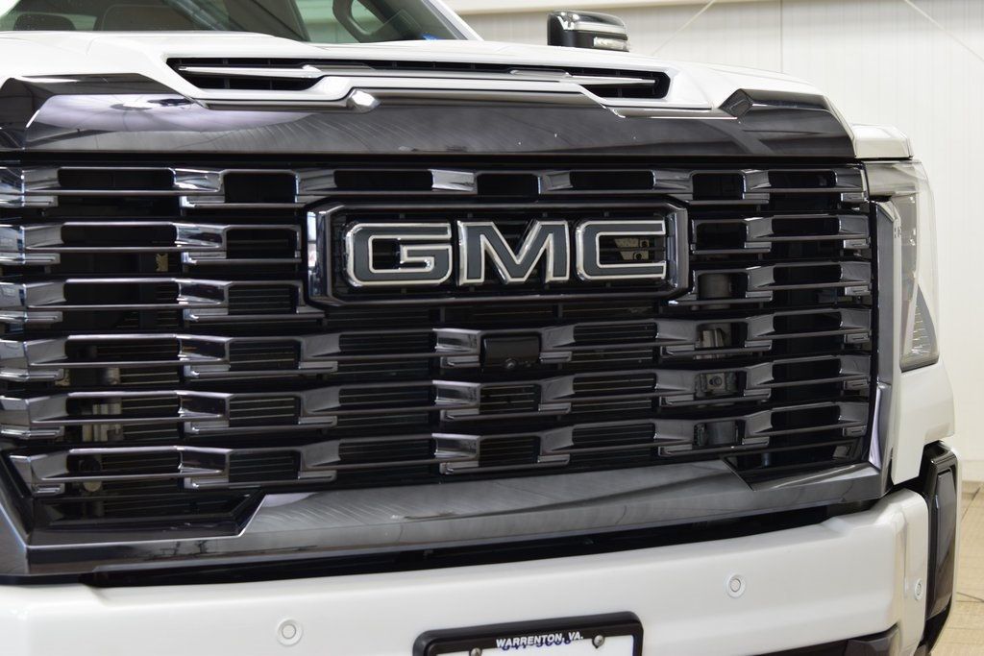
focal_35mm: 75
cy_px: 328
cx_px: 492
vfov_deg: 18.2
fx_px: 2050
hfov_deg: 27.0
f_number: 6.3
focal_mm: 50
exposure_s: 1/15
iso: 500
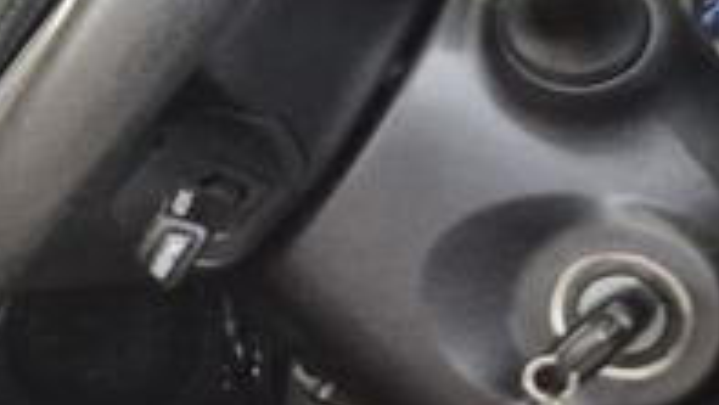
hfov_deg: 14.6
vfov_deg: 9.3
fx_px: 2479
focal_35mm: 130
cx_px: -555
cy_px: 190
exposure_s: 1/100
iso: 640
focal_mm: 5.4
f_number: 1.8
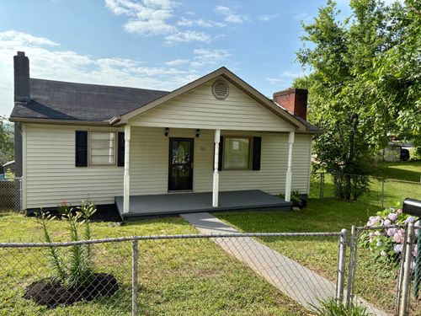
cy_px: 158
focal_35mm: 26
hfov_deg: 67.3
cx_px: 210
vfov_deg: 53.1
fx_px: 316
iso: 64
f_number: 1.6
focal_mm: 5.96
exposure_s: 1/3831
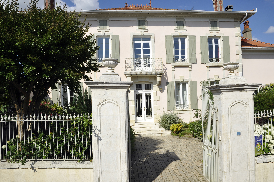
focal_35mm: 26
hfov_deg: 69.4
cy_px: 97
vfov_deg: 49.5
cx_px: 141
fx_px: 198
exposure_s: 1/640
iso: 400
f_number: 13
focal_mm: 24
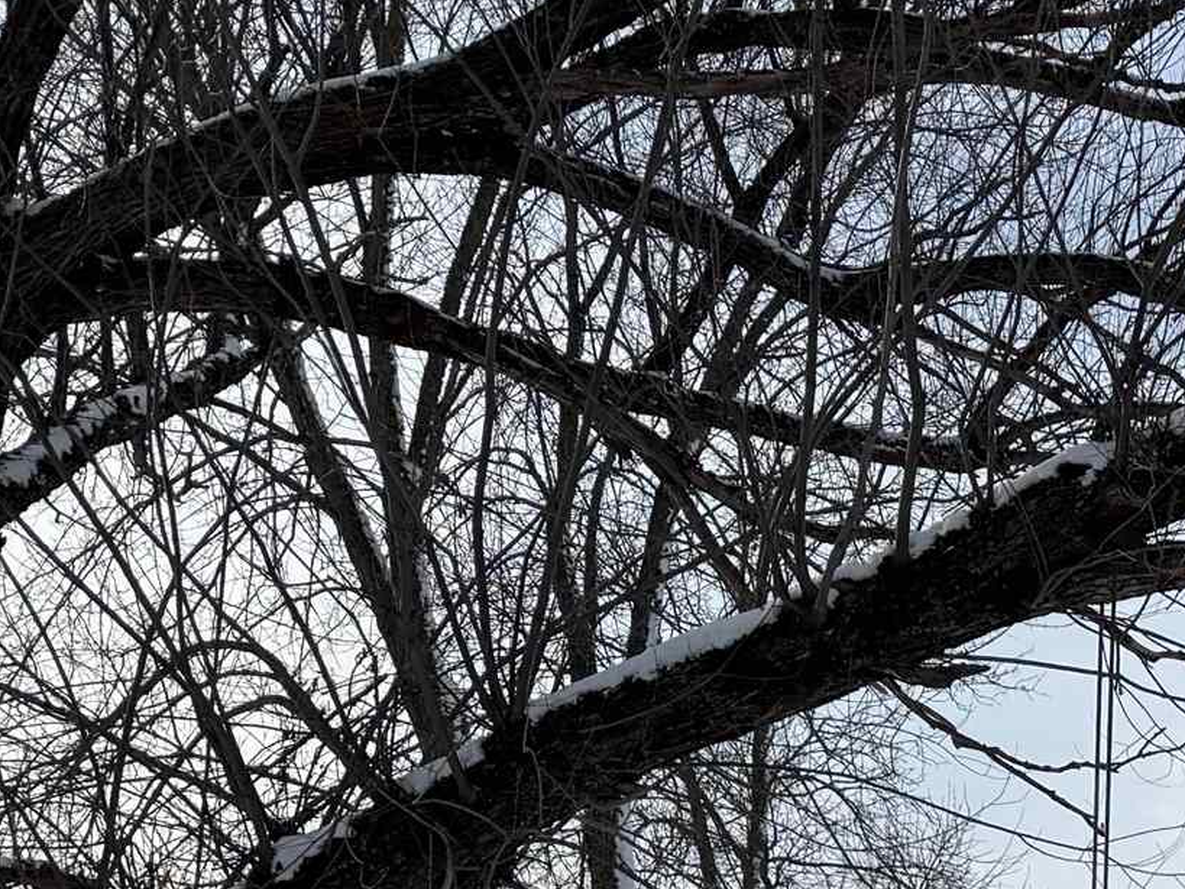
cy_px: 1448
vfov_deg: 14.9
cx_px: 1801
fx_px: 3080
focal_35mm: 90
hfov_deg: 19.0
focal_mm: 6.76
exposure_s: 1/3597
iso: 80
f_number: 1.78
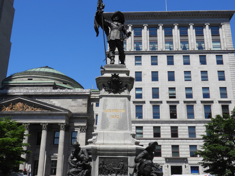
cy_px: 88
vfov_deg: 36.0
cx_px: 118
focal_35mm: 40
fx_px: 272
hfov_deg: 46.8
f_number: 3.8
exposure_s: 1/1250
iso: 100
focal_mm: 7.2
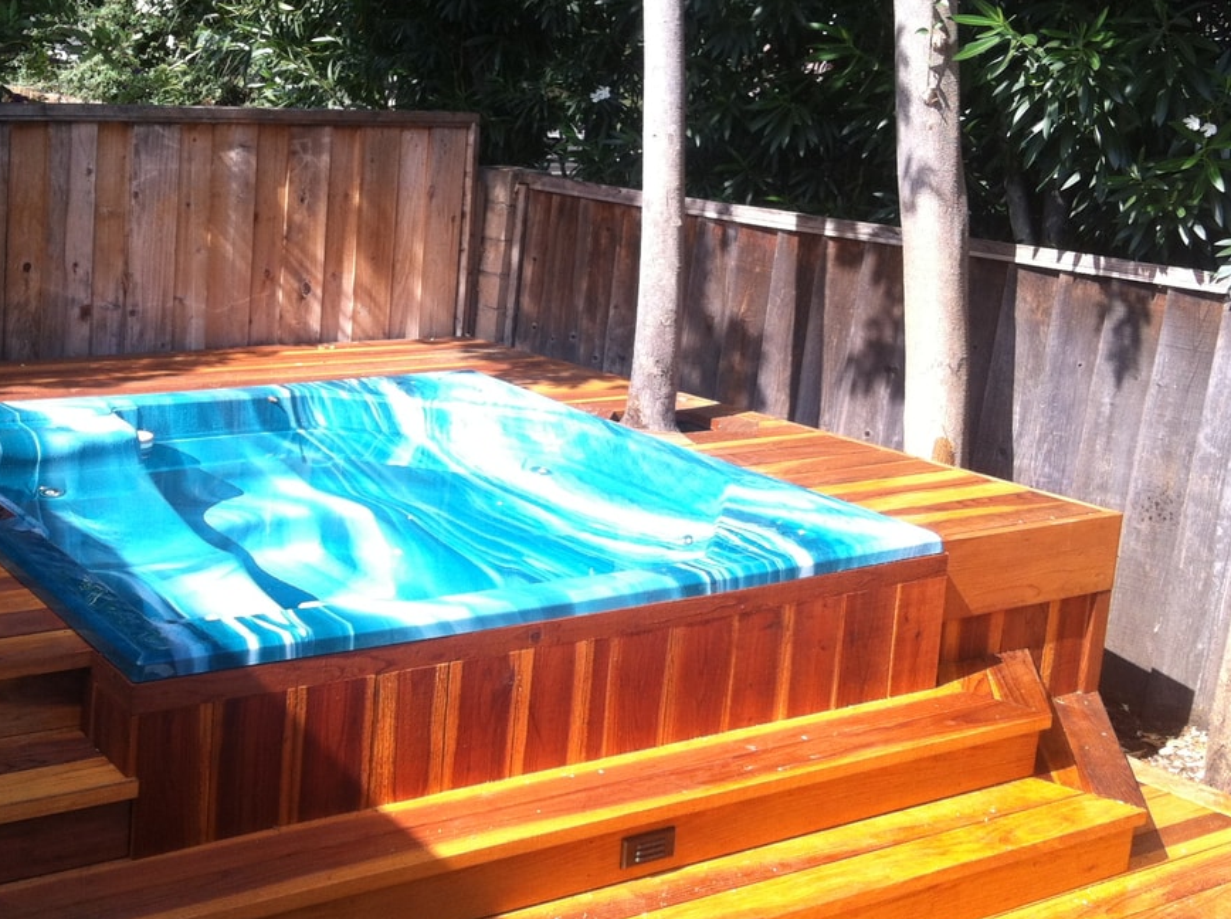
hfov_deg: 35.3
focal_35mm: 54
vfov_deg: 26.8
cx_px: 435
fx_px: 1917
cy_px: 323
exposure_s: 1/351
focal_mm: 3.85
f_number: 2.8
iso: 80
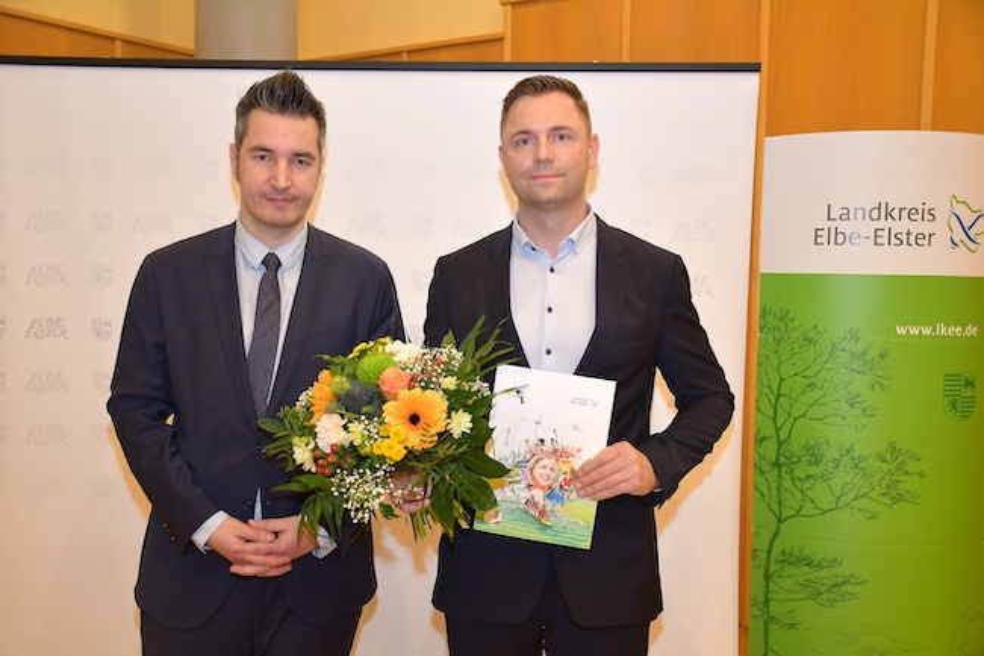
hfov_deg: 48.5
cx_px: 492
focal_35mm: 40
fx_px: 1093
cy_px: 328
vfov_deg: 33.4
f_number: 4
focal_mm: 27
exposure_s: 1/60
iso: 900
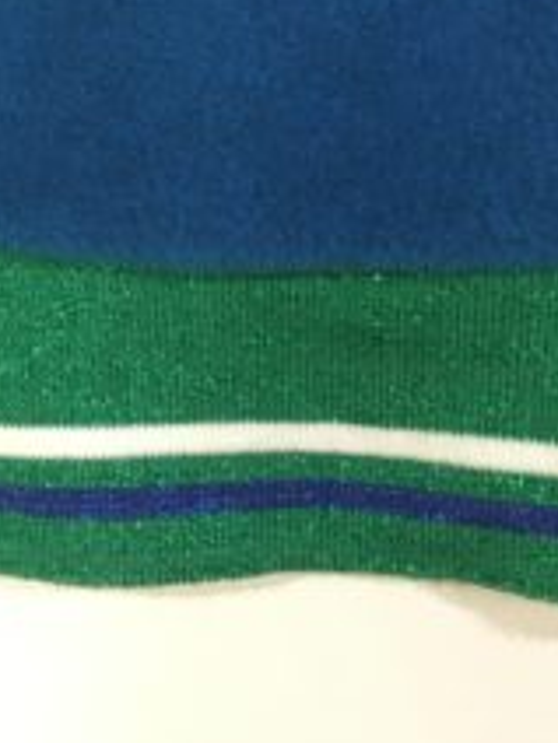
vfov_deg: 22.9
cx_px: 197
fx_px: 1762
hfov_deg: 18.0
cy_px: -4
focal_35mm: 82
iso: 125
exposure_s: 1/33
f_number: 2.2
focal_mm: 4.15
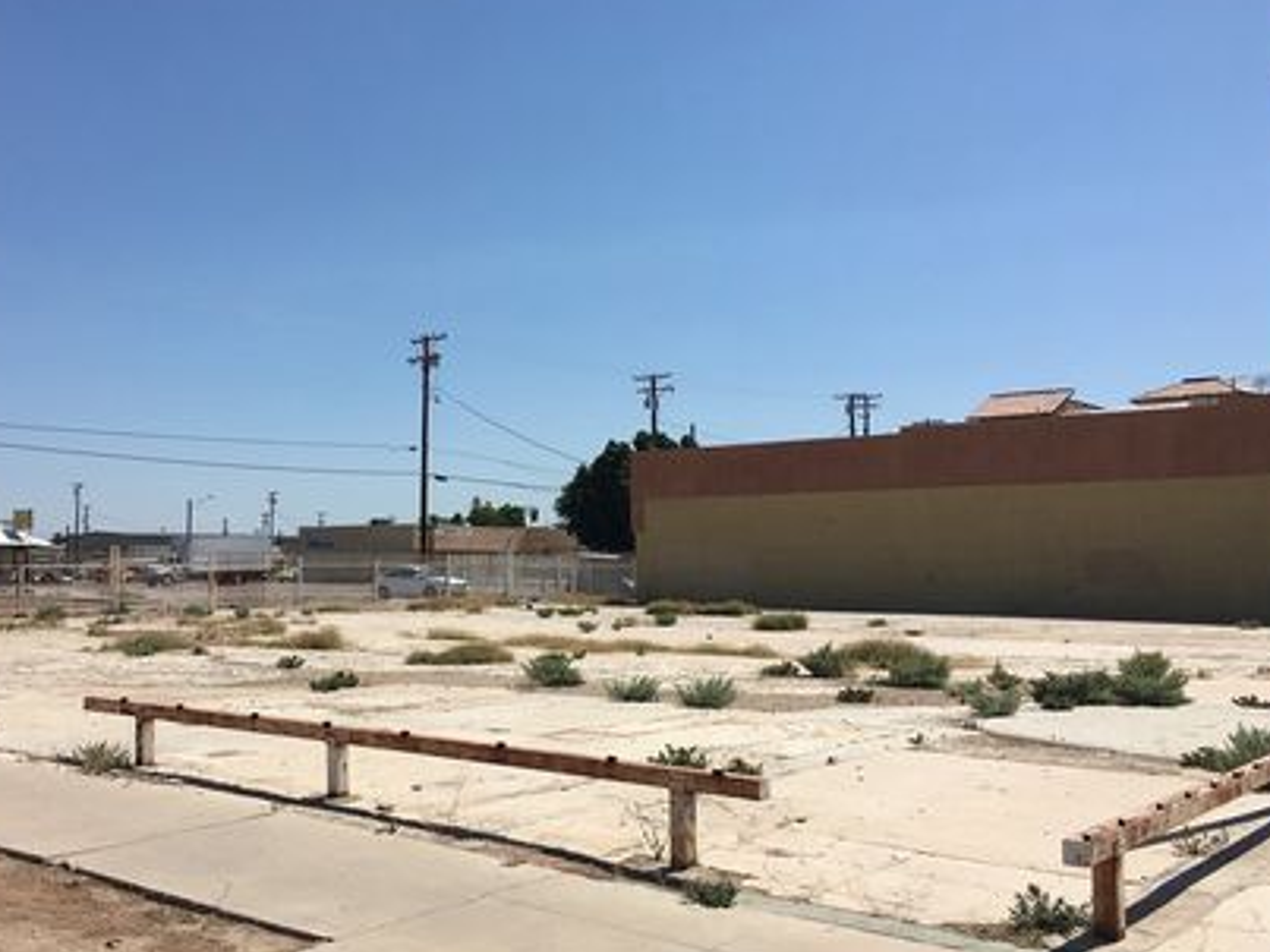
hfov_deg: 51.2
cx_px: 542
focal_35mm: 36
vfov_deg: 39.6
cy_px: 500
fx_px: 1320
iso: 25
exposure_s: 1/3077
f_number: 2.2
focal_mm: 4.15
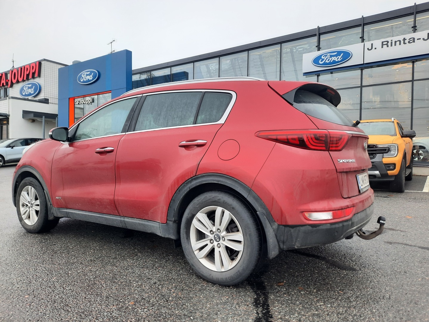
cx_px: 214
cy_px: 161
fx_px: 310
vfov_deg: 54.9
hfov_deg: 69.4
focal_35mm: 25
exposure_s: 1/50
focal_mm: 4.6
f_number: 2
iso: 40
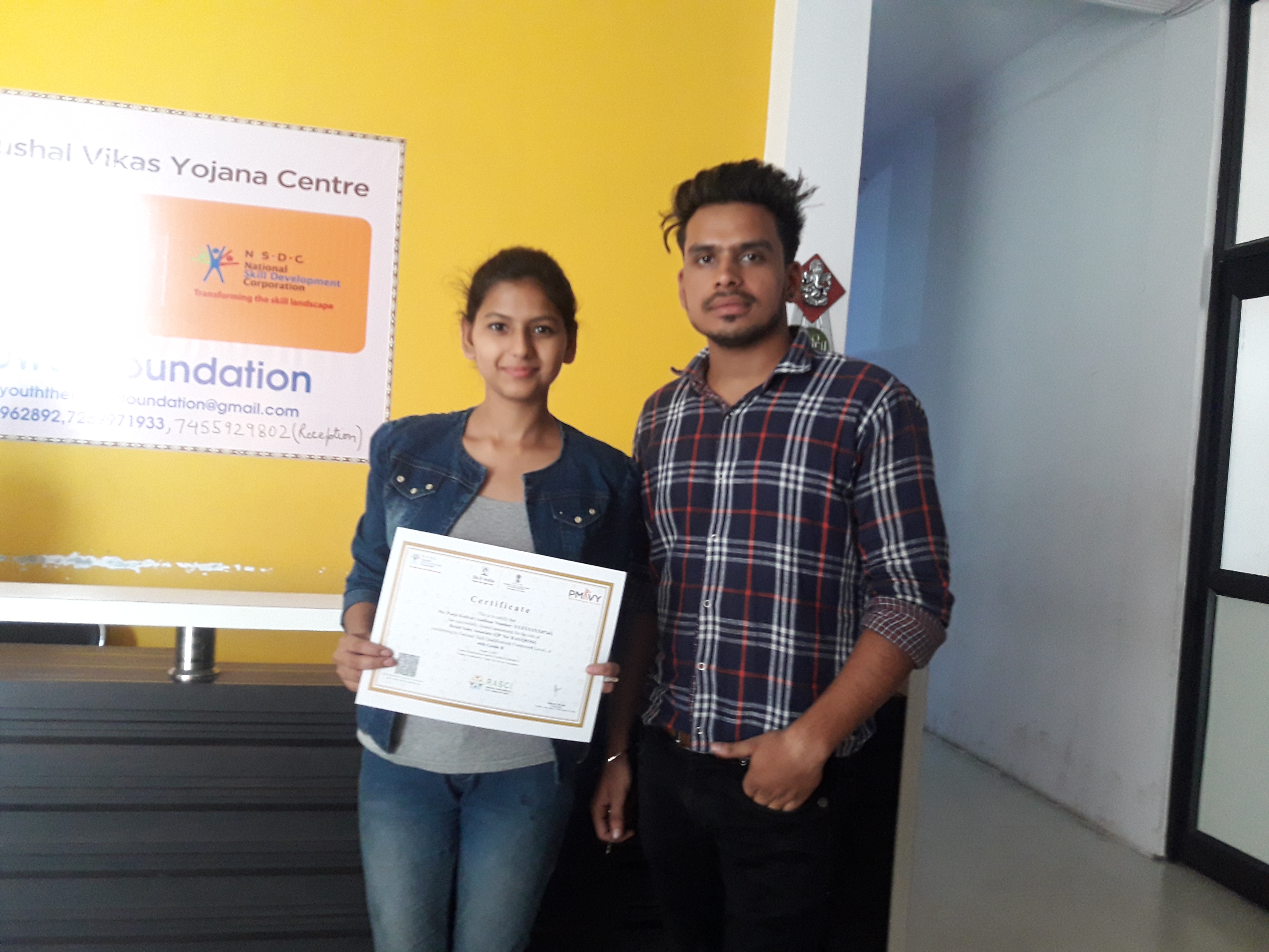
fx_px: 1026
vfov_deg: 49.7
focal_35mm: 28
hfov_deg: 63.4
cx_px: 634
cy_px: 476
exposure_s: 1/25
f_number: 1.9
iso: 200
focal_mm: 3.7
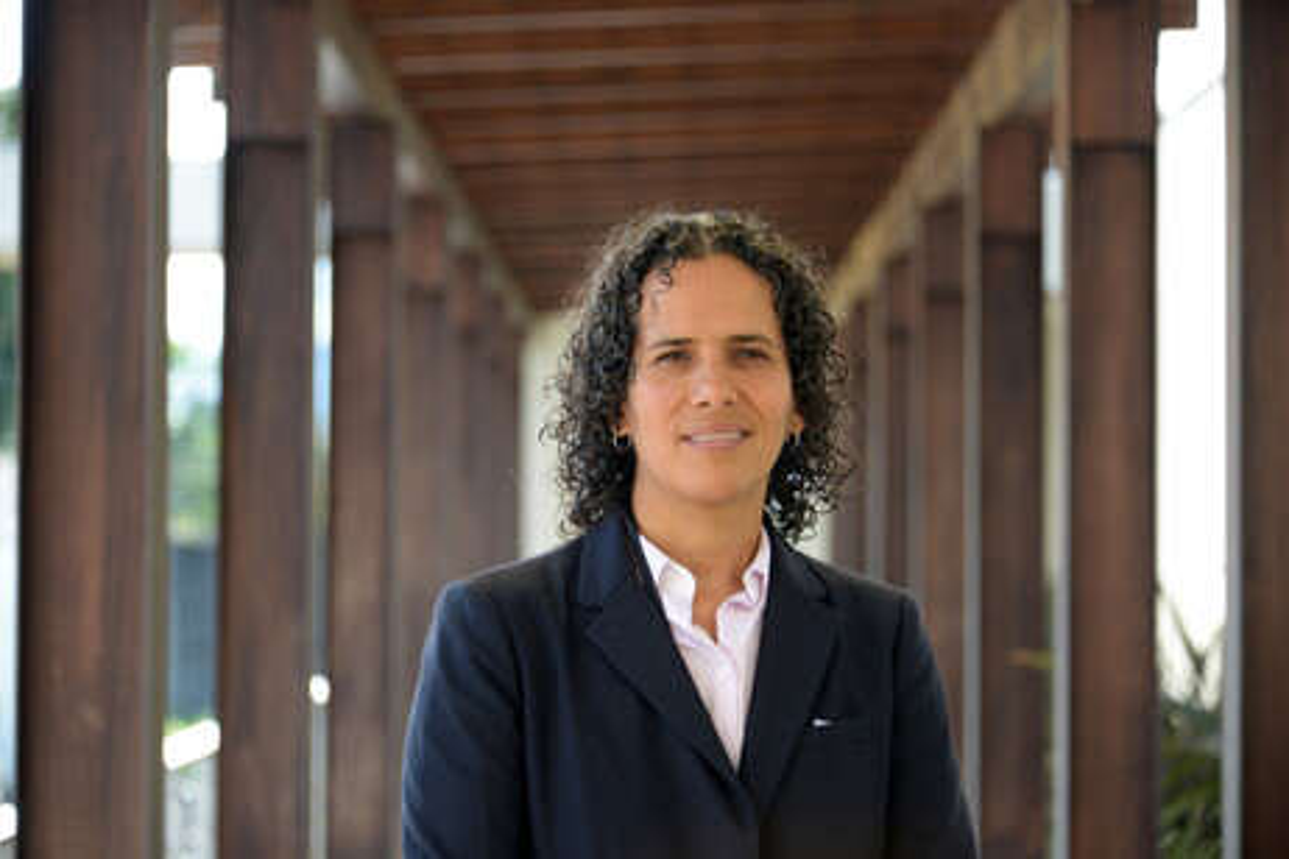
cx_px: 644
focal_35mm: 135
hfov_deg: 15.2
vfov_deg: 10.2
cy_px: 430
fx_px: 4833
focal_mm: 135
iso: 250
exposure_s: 1/125
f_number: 5.6
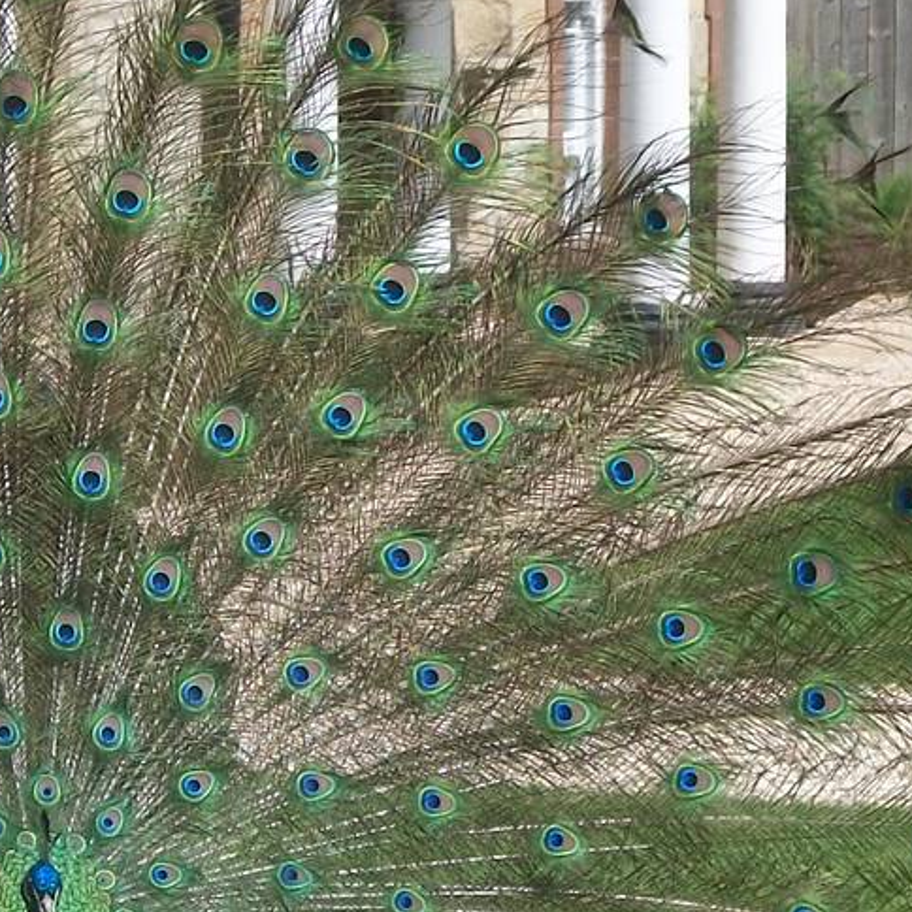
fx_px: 5395
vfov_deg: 9.7
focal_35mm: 181
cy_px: 268
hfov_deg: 9.6
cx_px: 243
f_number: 4.1
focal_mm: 11
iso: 80
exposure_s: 1/640
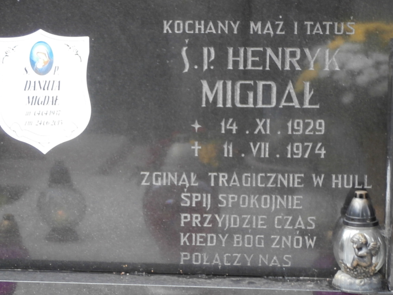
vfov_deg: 12.2
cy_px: 100
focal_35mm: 121
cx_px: 161
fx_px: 1373
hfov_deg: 16.3
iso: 200
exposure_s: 1/13
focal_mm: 15.16
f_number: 5
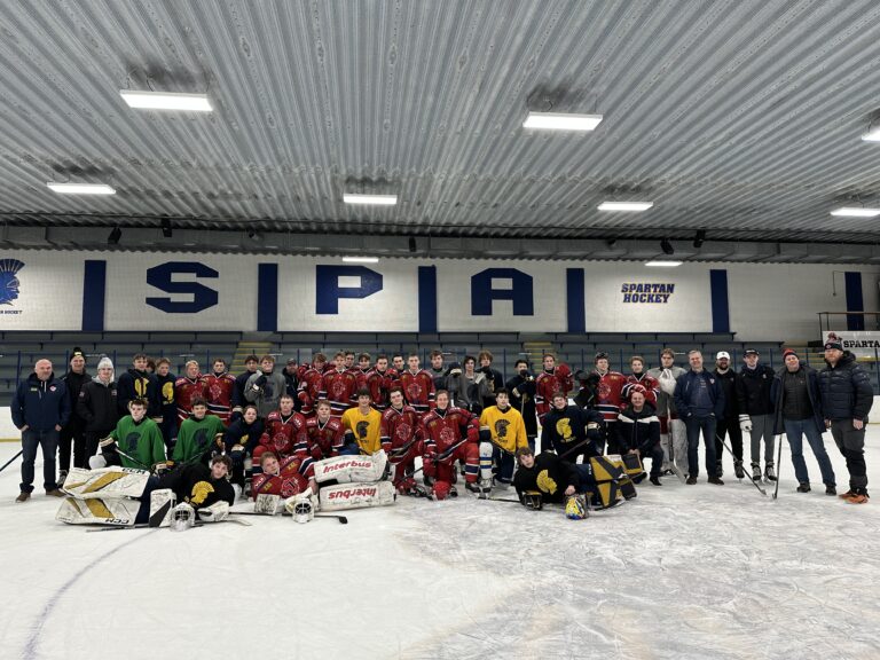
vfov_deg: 56.8
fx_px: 610
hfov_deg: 71.6
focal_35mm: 24
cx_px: 440
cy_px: 330
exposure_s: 1/121
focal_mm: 6.86
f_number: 1.78
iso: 125
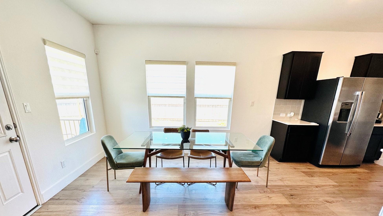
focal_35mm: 16
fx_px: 162
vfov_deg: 65.6
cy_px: 141
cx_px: 189
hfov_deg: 99.4
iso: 64
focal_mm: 2.22
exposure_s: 1/120
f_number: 2.2
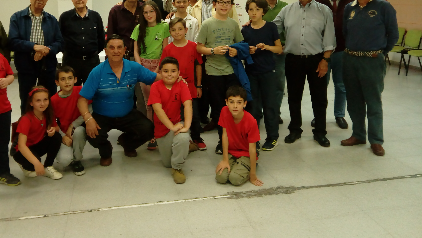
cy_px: 52
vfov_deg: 32.1
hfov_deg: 54.9
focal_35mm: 36
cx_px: 171
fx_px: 403
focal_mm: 3.5
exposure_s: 1/33.3
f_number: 2
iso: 210
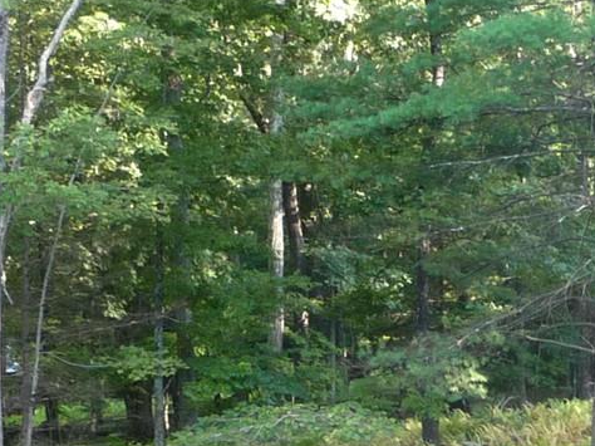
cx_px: 611
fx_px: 2079
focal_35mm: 121
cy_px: 578
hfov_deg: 15.9
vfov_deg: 11.9
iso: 160
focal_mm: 4.7
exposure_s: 1/30
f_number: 3.3
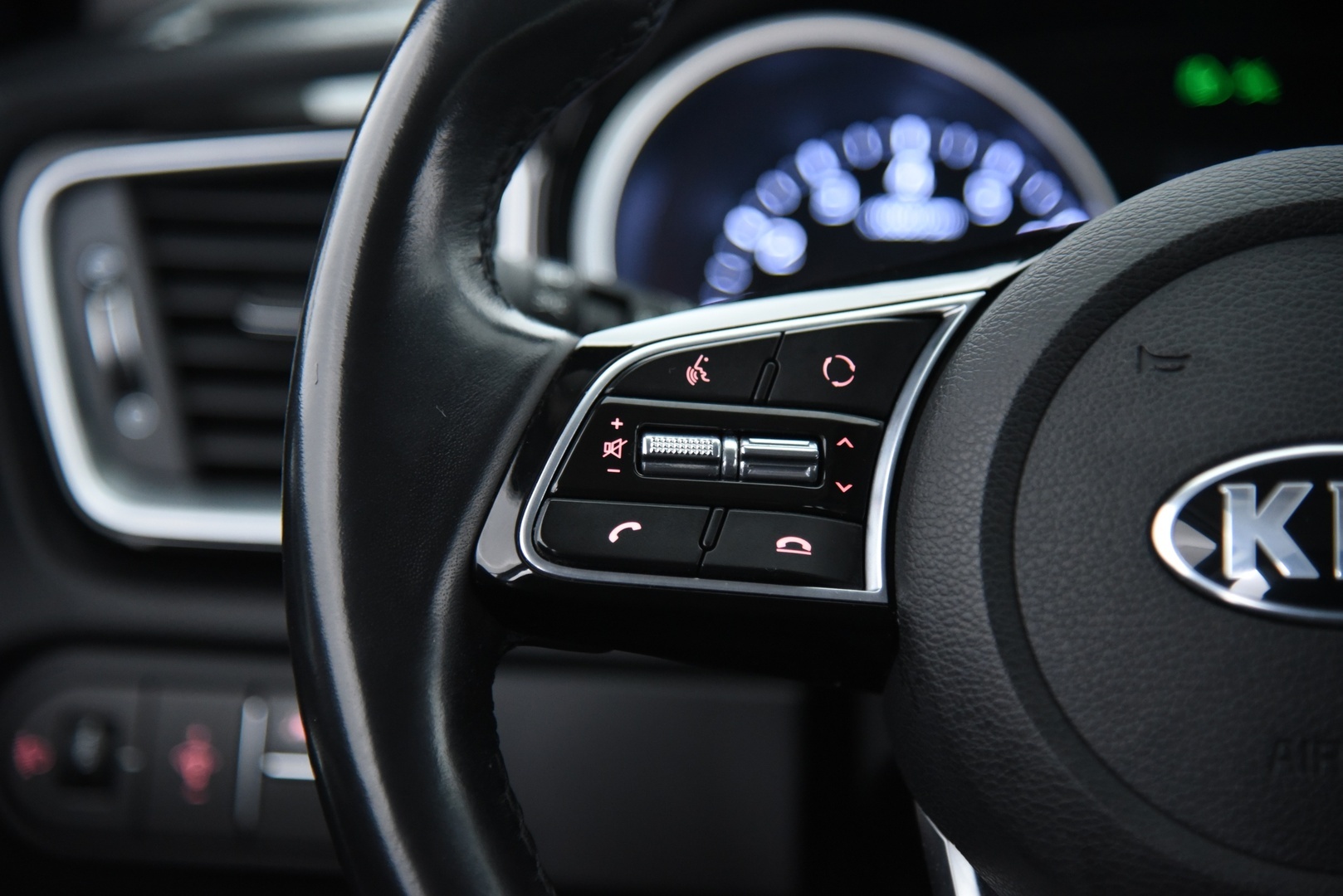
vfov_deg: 13.1
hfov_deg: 19.4
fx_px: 3918
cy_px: 448
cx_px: 672
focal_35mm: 105
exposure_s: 1/25
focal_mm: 105
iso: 4000
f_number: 4
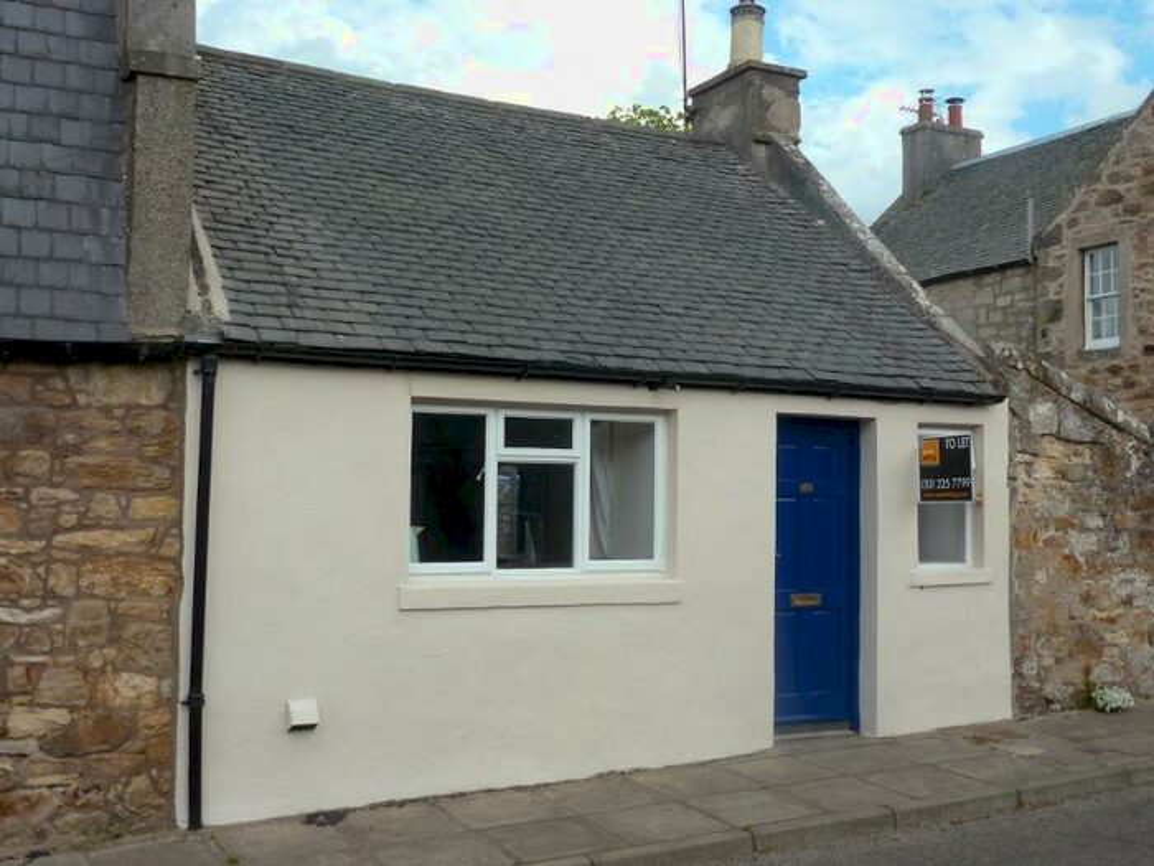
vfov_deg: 37.7
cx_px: 577
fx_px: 1267
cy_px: 433
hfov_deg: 49.0
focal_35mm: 38
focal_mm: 6.8
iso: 100
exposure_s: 1/320
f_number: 3.8
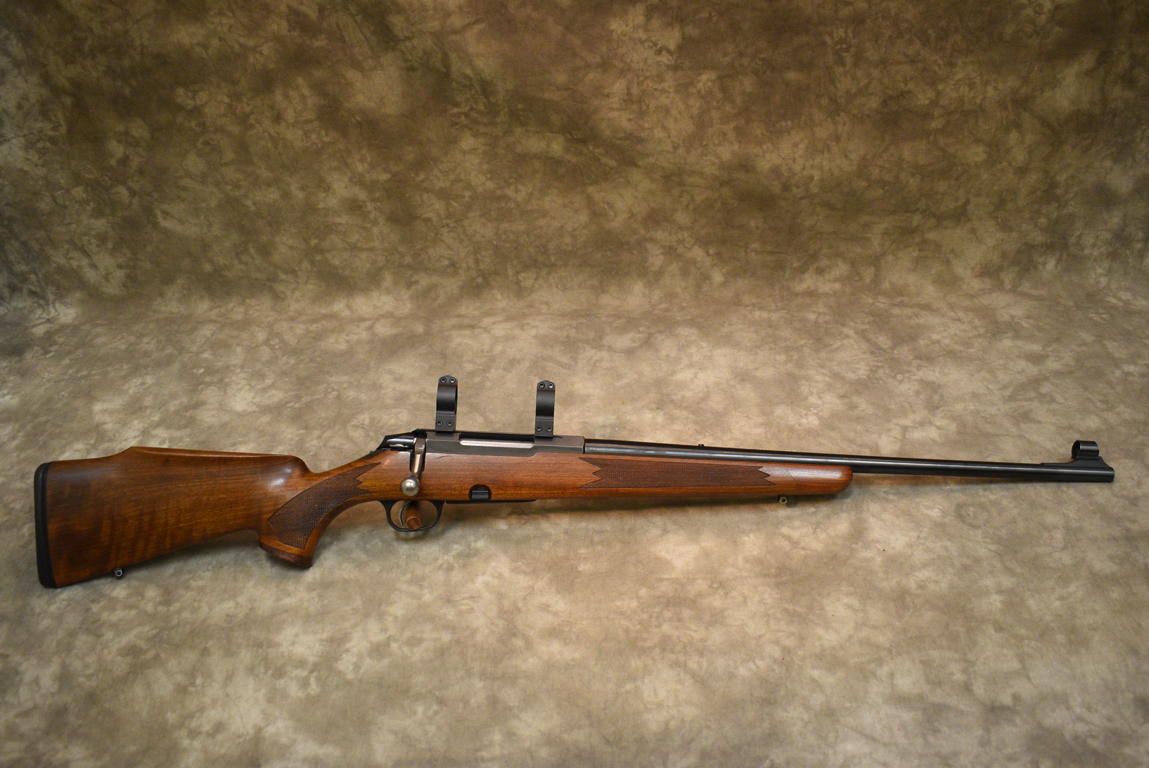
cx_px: 574
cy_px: 384
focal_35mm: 33
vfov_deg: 40.0
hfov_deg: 57.2
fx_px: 1054
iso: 1400
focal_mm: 22
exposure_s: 1/125
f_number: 3.8
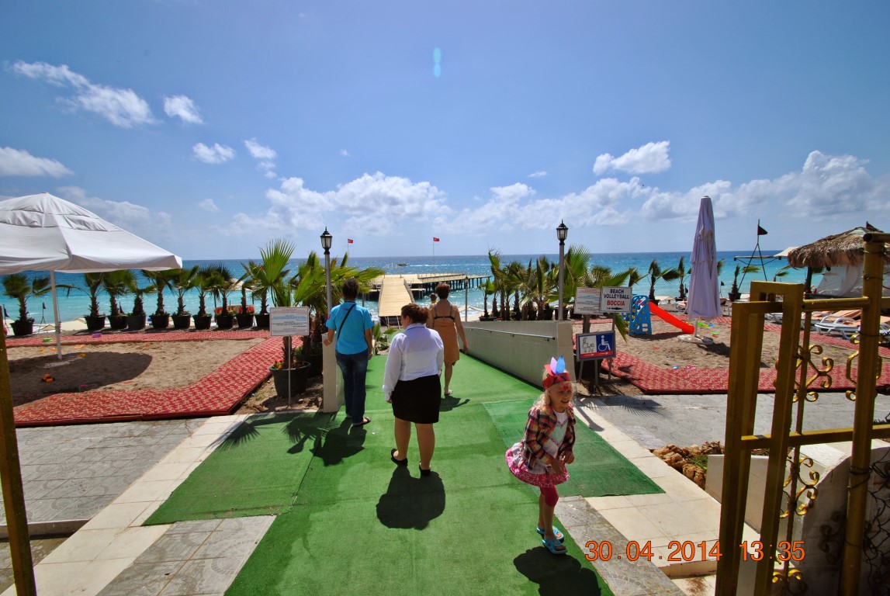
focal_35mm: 15
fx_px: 371
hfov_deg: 100.3
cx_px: 445
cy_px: 298
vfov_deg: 77.5
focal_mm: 10
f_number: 10
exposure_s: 1/400
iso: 100
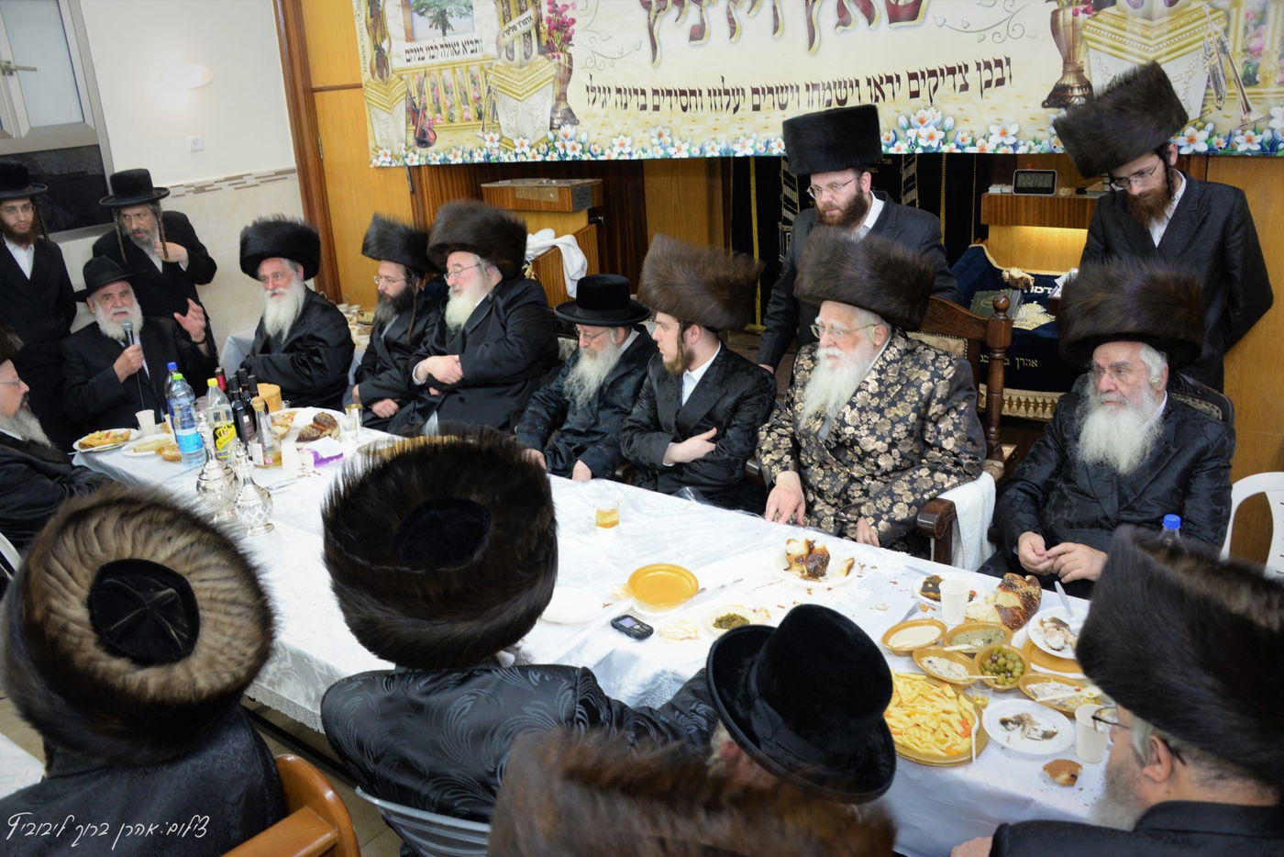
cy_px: 428
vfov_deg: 46.4
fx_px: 999
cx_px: 642
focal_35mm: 28
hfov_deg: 65.5
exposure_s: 1/60
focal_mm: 28
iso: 1600
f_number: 5.6
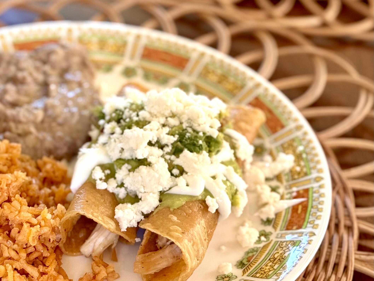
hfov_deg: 39.7
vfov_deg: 30.3
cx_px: 187
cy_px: 140
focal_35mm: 48
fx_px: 519
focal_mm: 6.76
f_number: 1.78
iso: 125
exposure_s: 1/60
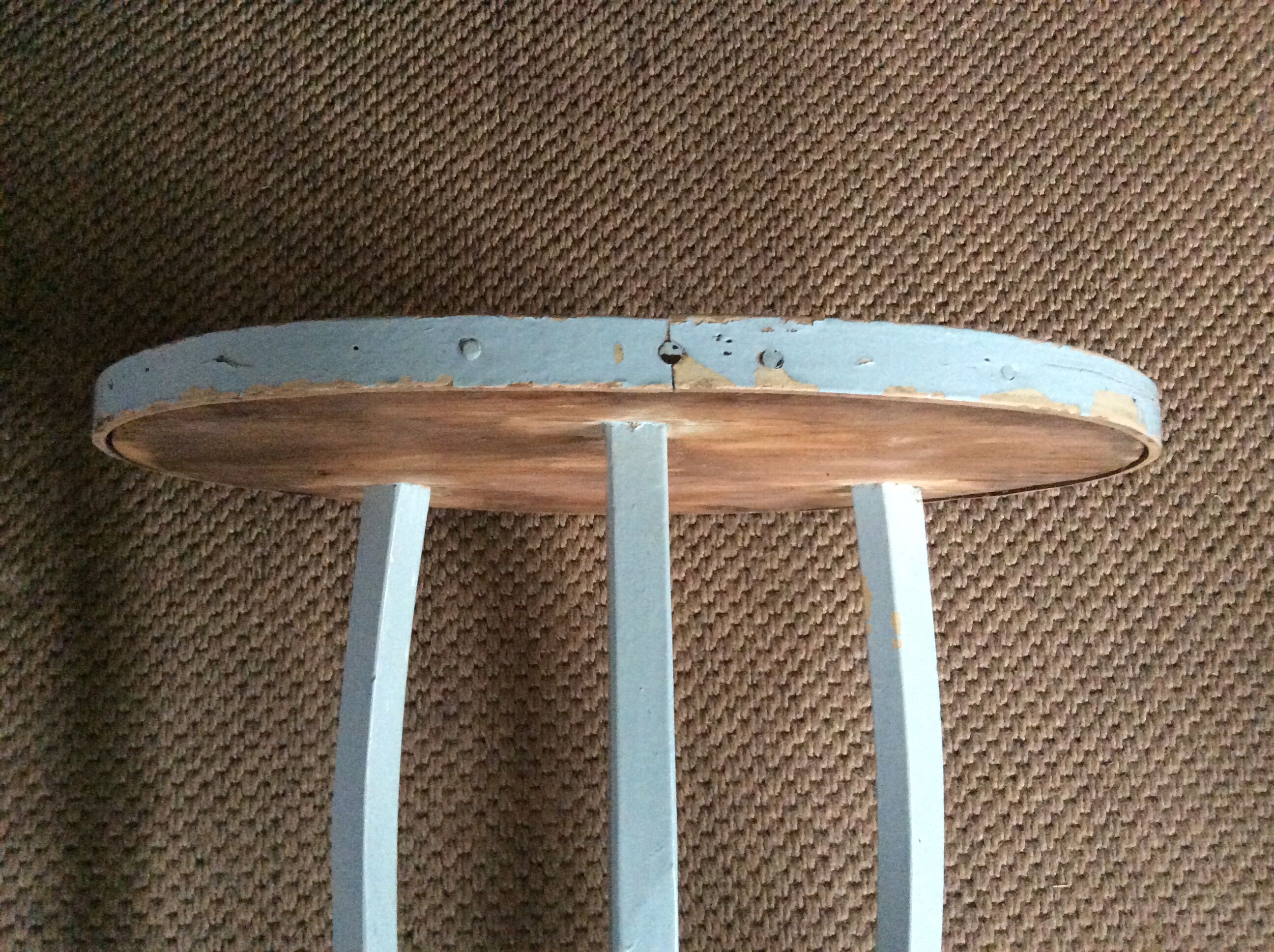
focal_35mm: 32
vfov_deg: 44.1
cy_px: 476
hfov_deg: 56.9
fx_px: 1176
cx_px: 637
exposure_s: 1/17
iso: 500
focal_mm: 3.3
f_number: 2.4
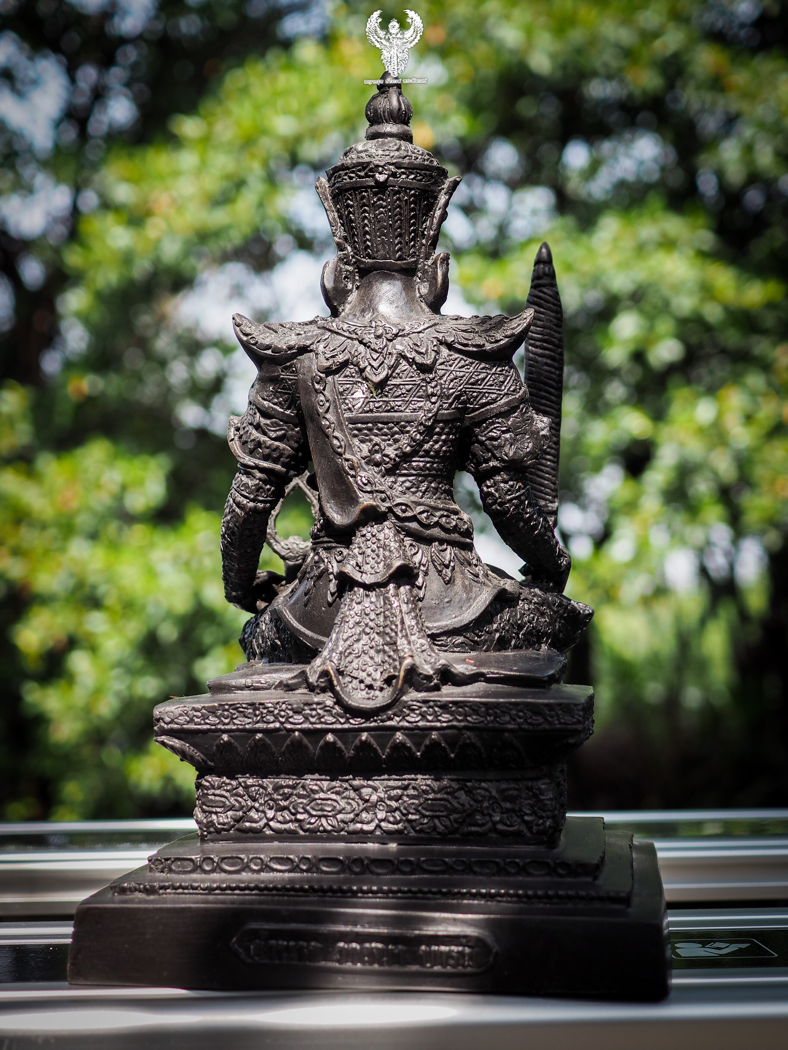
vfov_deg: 32.2
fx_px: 1821
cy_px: 525
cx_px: 394
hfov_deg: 24.4
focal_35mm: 60
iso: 200
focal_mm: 30
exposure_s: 1/400
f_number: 4
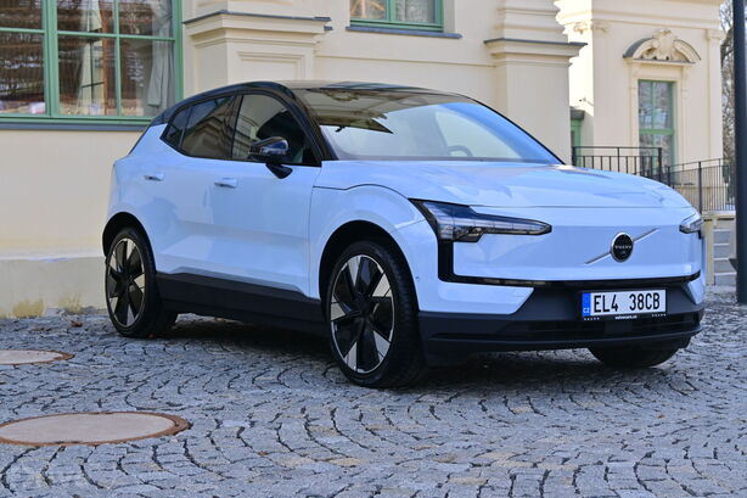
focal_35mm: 66
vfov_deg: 20.6
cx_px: 374
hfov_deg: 30.5
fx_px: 1369
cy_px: 249
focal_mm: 44
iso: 250
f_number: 6
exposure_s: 1/500
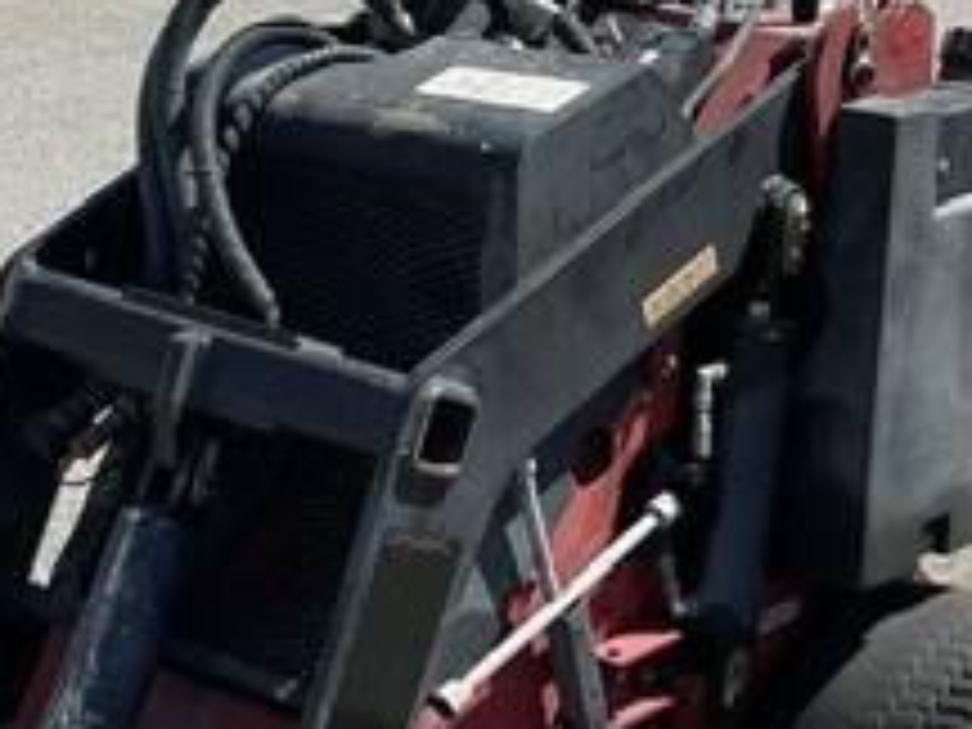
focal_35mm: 86
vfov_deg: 17.1
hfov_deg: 22.8
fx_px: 2415
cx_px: 482
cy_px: 567
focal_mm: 3
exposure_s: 1/1311
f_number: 1.8
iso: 16
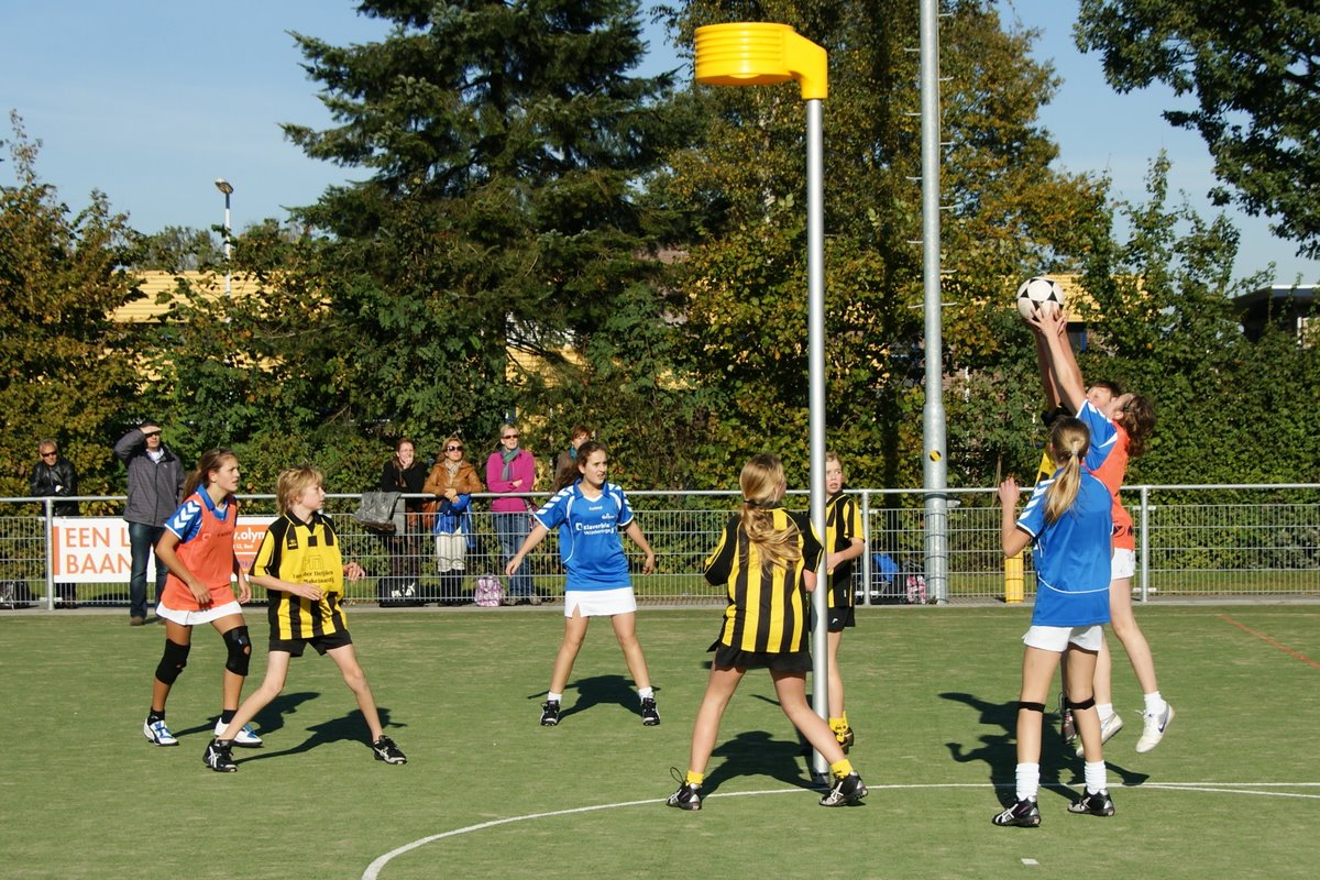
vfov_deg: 25.8
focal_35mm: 52
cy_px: 440
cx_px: 660
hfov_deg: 37.9
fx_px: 1925
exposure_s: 1/400
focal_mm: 35
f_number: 7.1
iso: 100
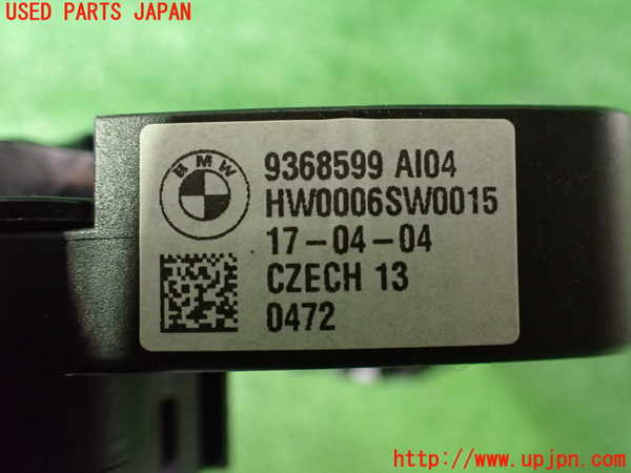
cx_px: 316
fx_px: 547
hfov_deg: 60.0
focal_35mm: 30
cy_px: 236
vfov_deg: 46.8
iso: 1600
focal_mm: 5.4
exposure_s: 1/30
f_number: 2.3
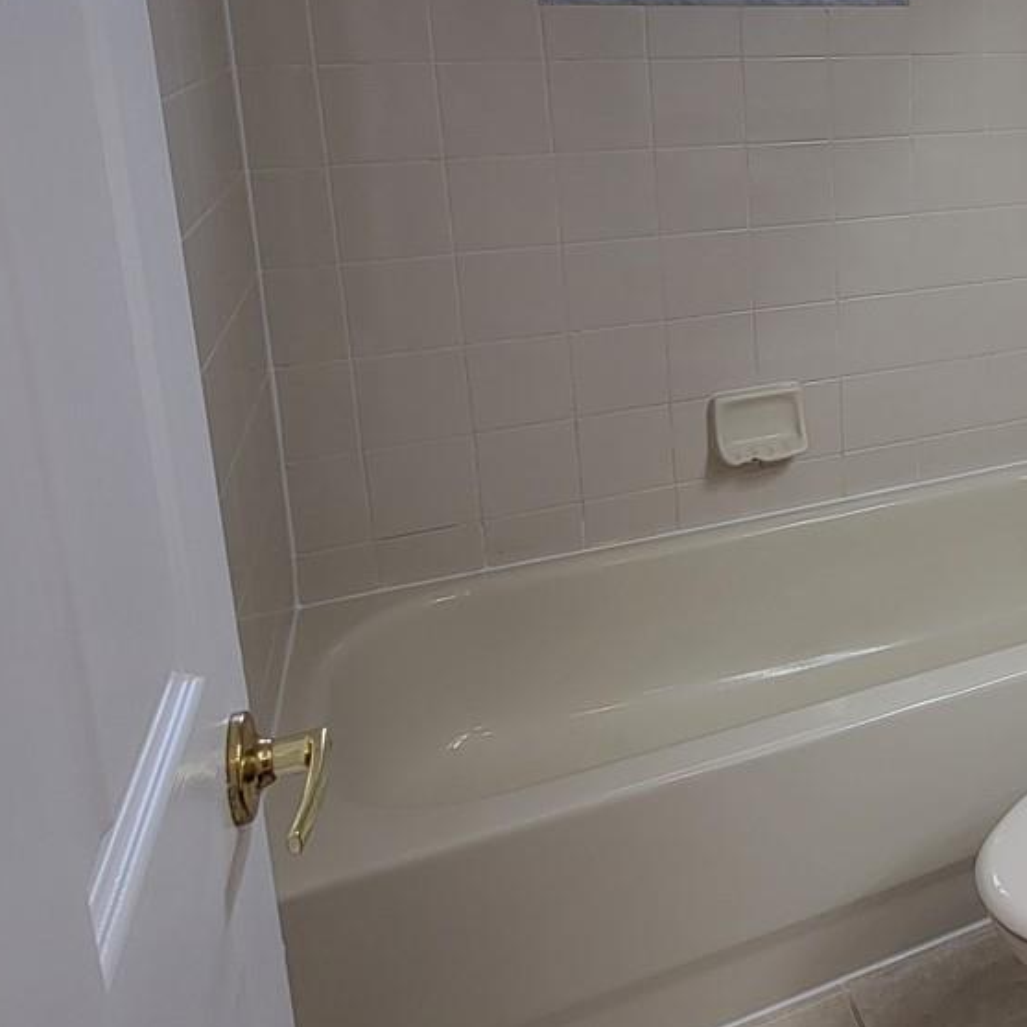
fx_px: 1108
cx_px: 1160
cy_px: 227
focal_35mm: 33
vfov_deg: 47.4
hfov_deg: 39.5
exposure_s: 1/60
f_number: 2.2
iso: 64
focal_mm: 2.2
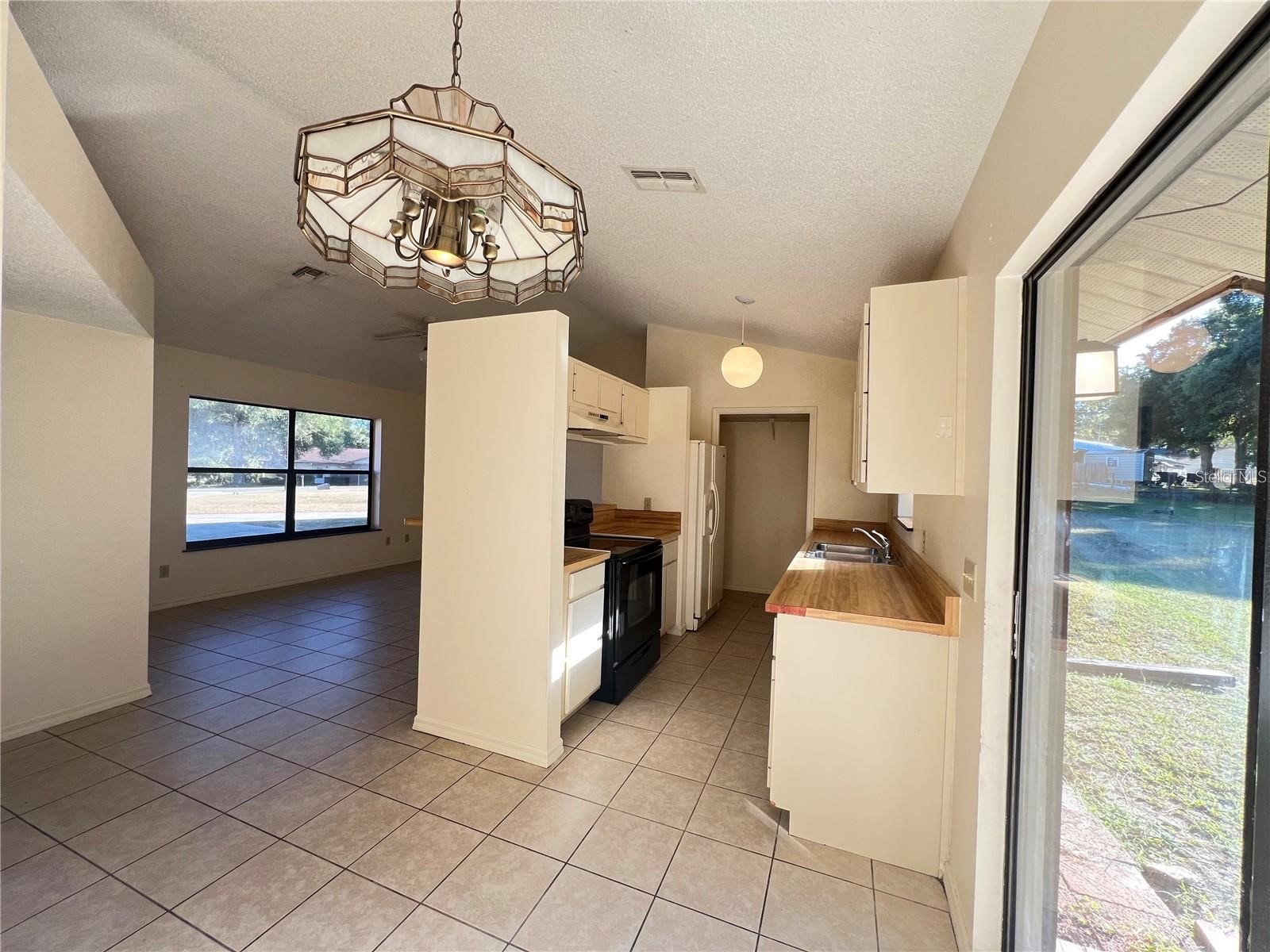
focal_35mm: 13
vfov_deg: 89.9
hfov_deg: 106.2
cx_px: 635
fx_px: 477
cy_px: 476
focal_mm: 1.57
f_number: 1.8
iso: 64
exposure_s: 1/99
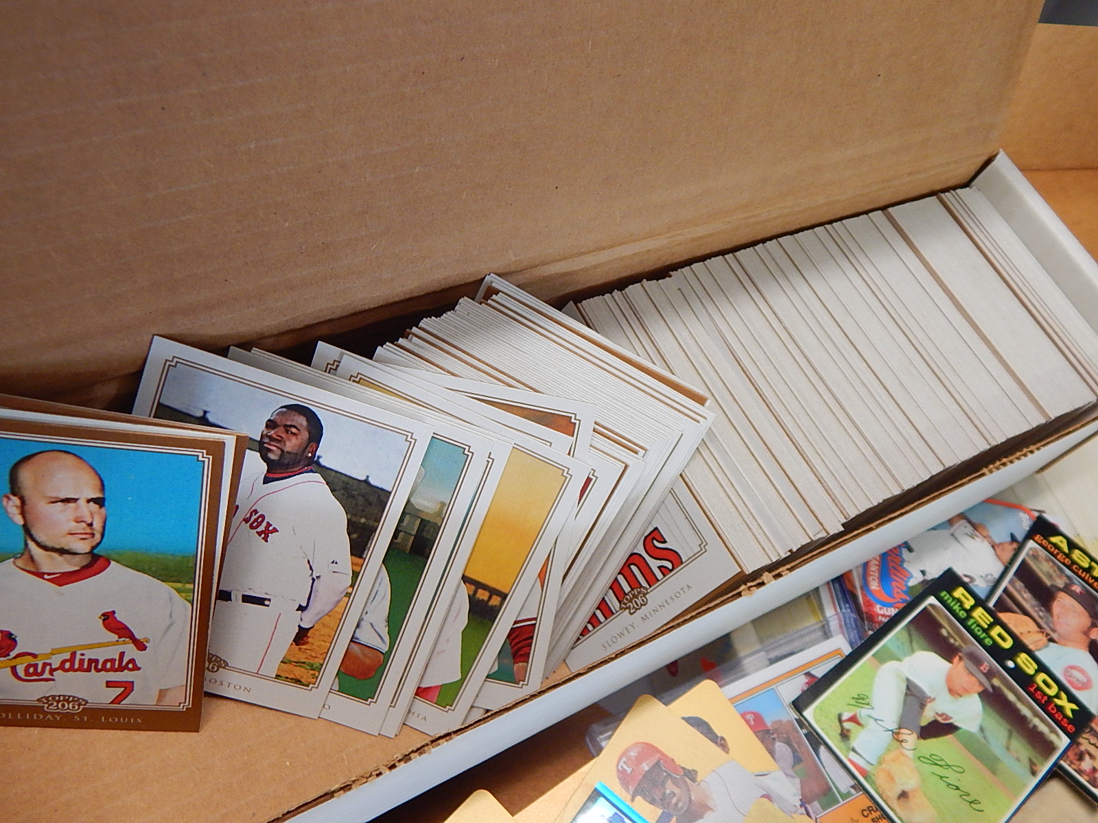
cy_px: 412
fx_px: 983
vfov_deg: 45.4
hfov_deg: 58.4
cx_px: 549
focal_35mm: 31
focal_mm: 5.6
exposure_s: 1/30
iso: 280
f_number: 3.2
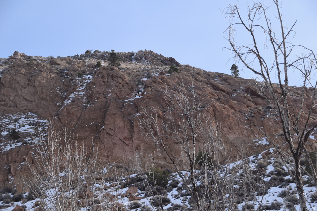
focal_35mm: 108
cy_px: 106
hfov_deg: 18.9
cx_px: 158
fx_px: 951
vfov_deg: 12.7
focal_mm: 72
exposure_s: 1/640
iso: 200
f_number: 6.3
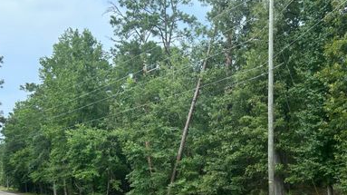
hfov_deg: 53.6
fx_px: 340
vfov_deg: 30.8
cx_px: 212
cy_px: 166
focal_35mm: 37
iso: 50
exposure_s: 1/443
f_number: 1.5
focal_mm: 5.7
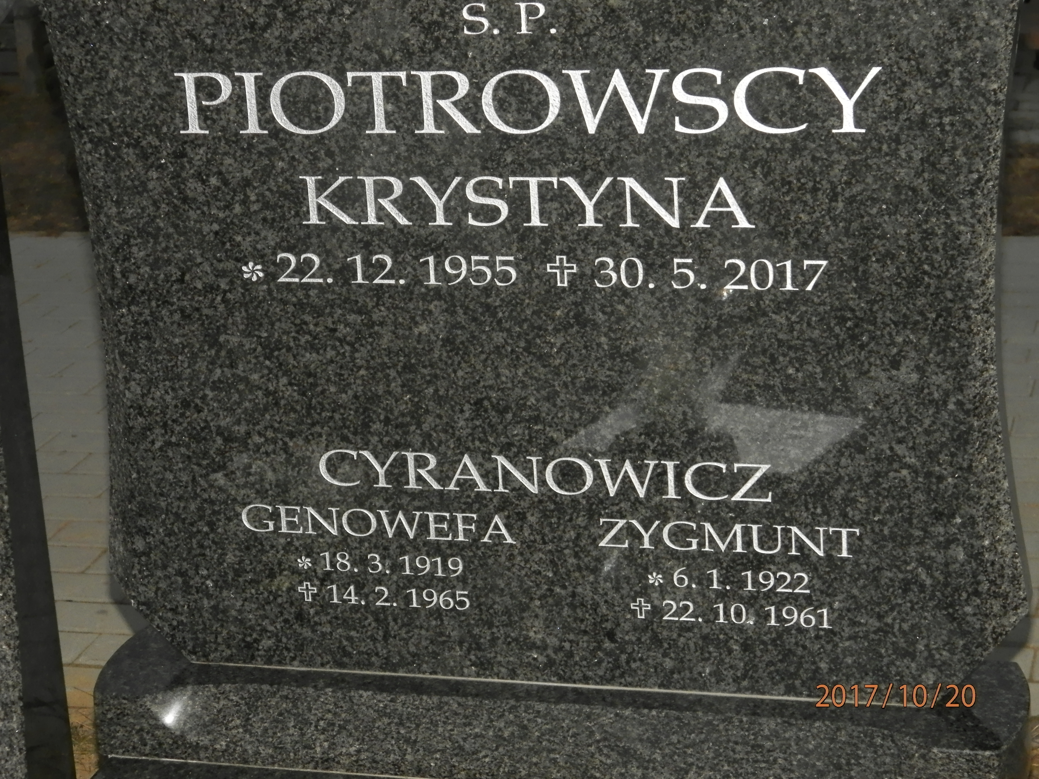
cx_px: 520
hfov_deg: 23.8
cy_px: 390
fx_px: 2461
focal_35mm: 82
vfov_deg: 18.0
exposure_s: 1/160
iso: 400
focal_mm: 14.6
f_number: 4.2
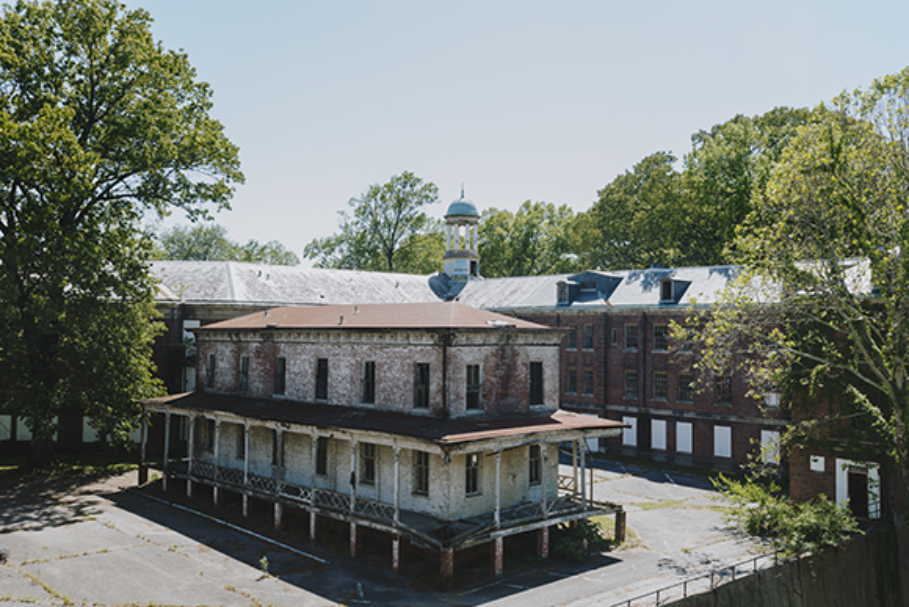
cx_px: 454
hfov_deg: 54.4
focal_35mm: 35
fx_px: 884
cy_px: 304
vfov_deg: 37.9
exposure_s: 1/80
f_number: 8
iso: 50
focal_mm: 35
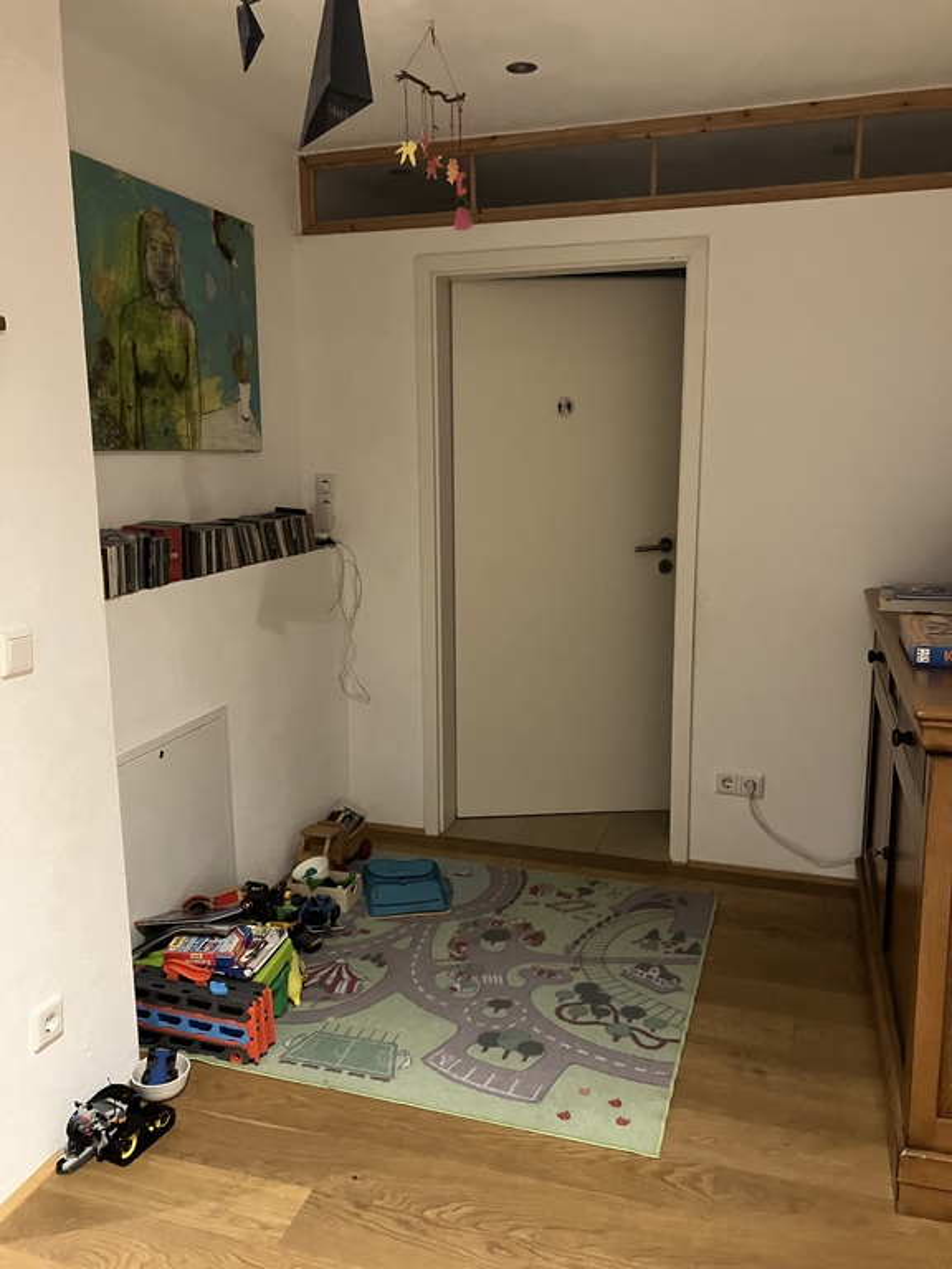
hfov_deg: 49.7
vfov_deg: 63.4
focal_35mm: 28
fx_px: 1027
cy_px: 634
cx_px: 476
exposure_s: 1/30
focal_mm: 3.99
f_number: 1.8
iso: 640
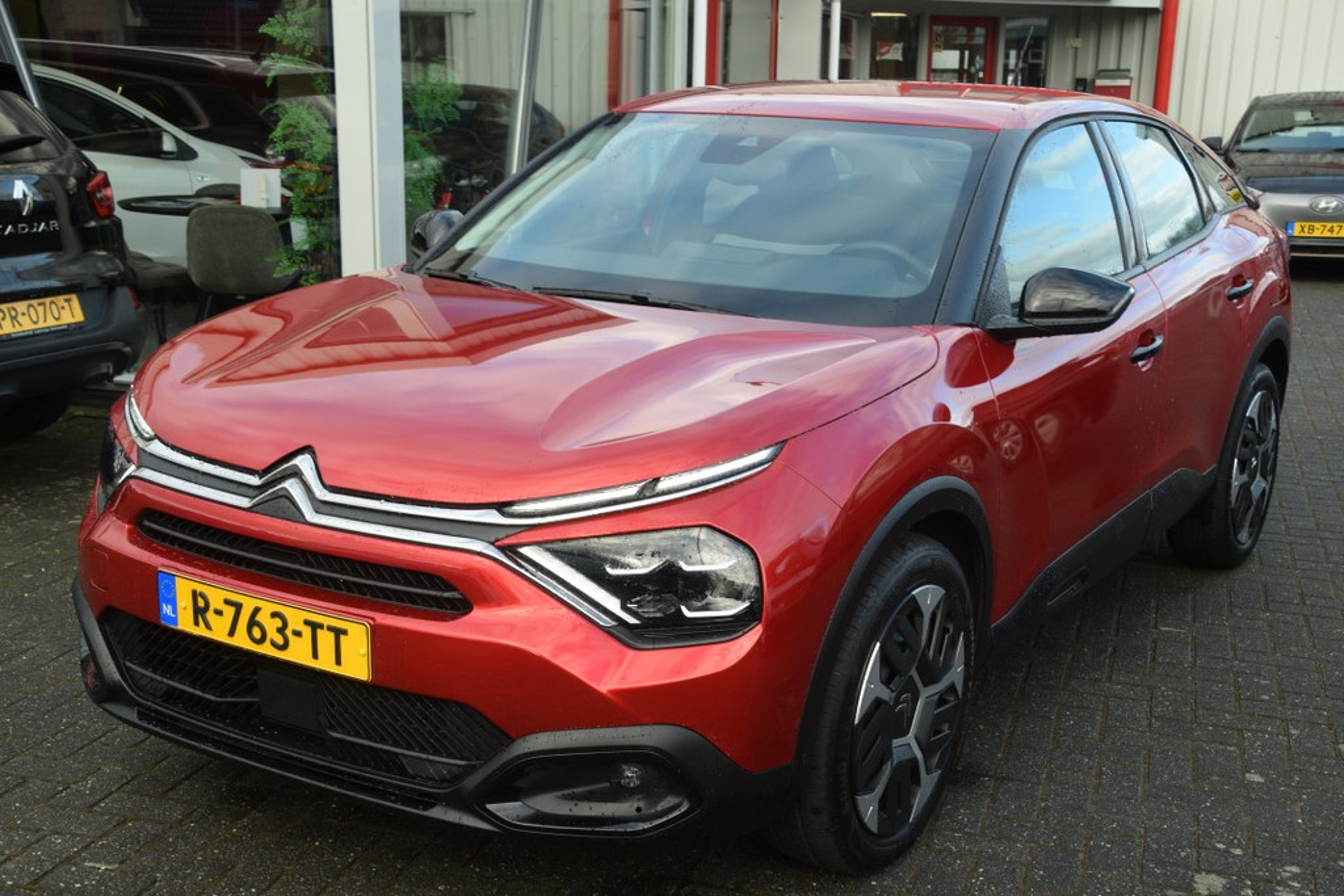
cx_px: 672
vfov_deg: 29.9
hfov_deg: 43.6
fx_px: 1680
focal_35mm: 45
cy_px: 448
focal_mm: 30
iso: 400
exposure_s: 1/200
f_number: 7.1
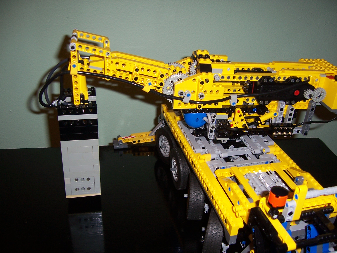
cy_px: 126
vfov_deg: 39.7
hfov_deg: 51.4
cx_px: 168
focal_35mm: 36
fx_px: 350
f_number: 3
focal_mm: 6
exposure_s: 1/60
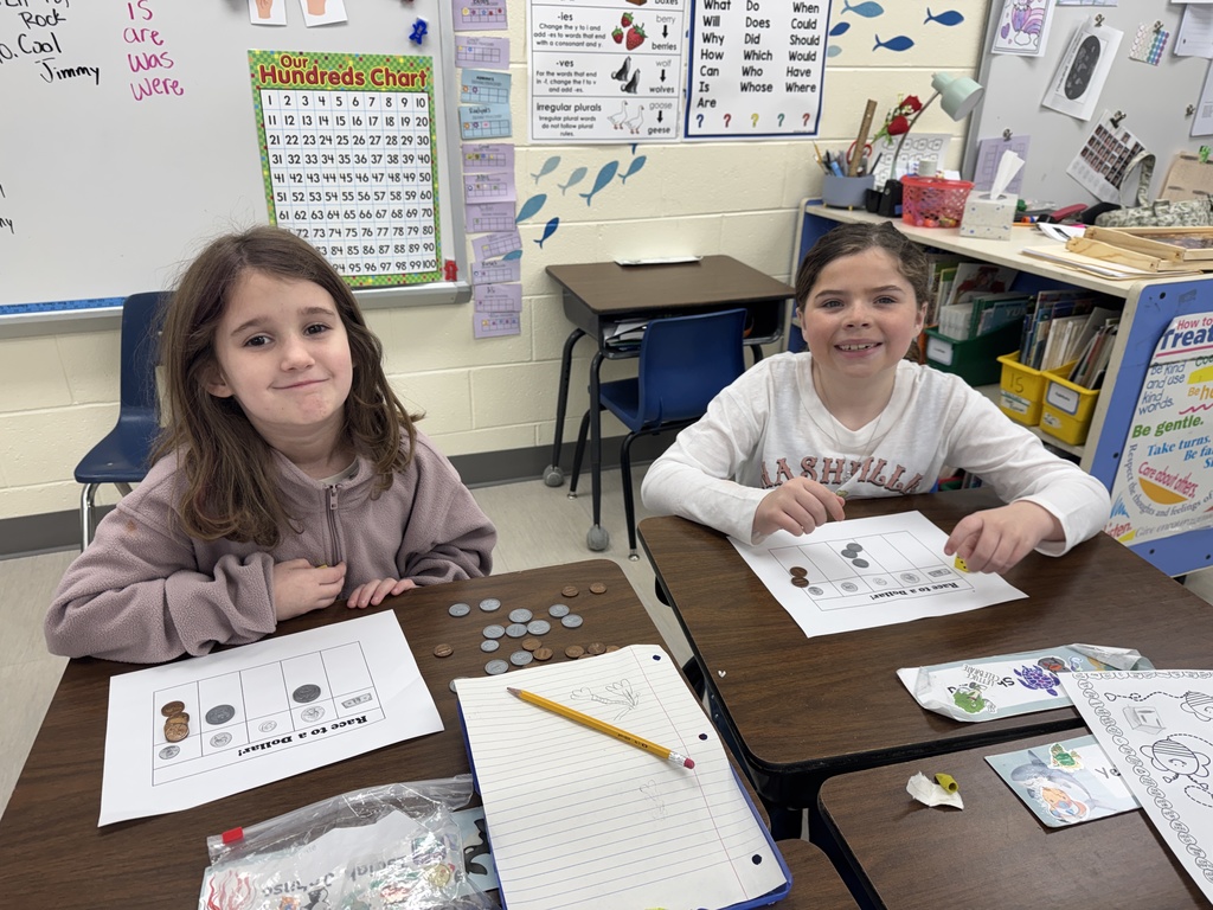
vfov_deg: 56.8
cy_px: 455
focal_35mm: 24
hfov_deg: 71.6
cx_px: 606
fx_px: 841
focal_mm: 6.76
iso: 80
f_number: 1.78
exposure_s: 1/120
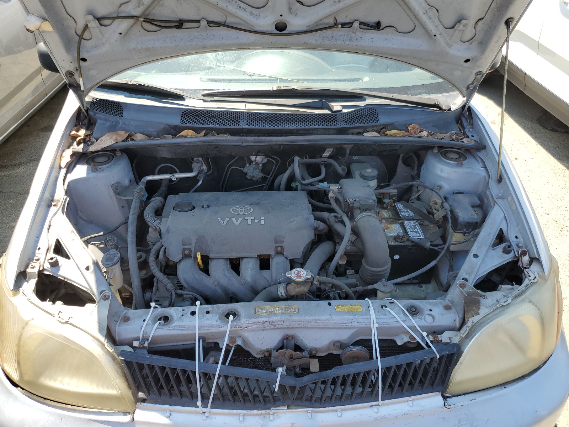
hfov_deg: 67.3
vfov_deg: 53.1
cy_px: 214
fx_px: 427
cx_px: 284
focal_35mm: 26
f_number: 1.5
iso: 50
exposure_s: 1/714
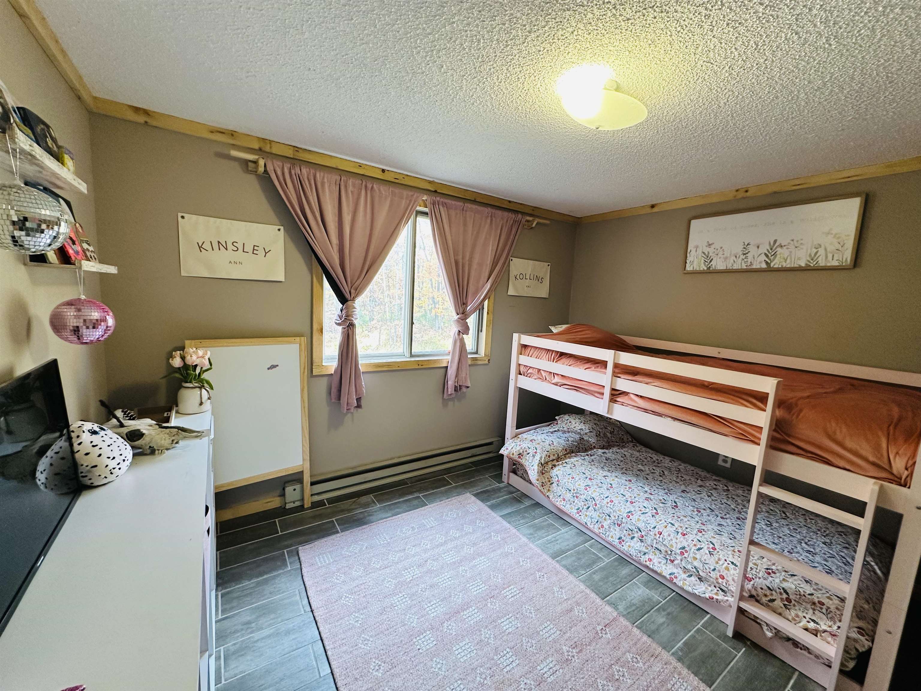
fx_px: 372
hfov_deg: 102.1
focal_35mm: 14
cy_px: 346
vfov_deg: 85.7
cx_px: 460
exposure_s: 1/60
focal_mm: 2.22
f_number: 2.2
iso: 200
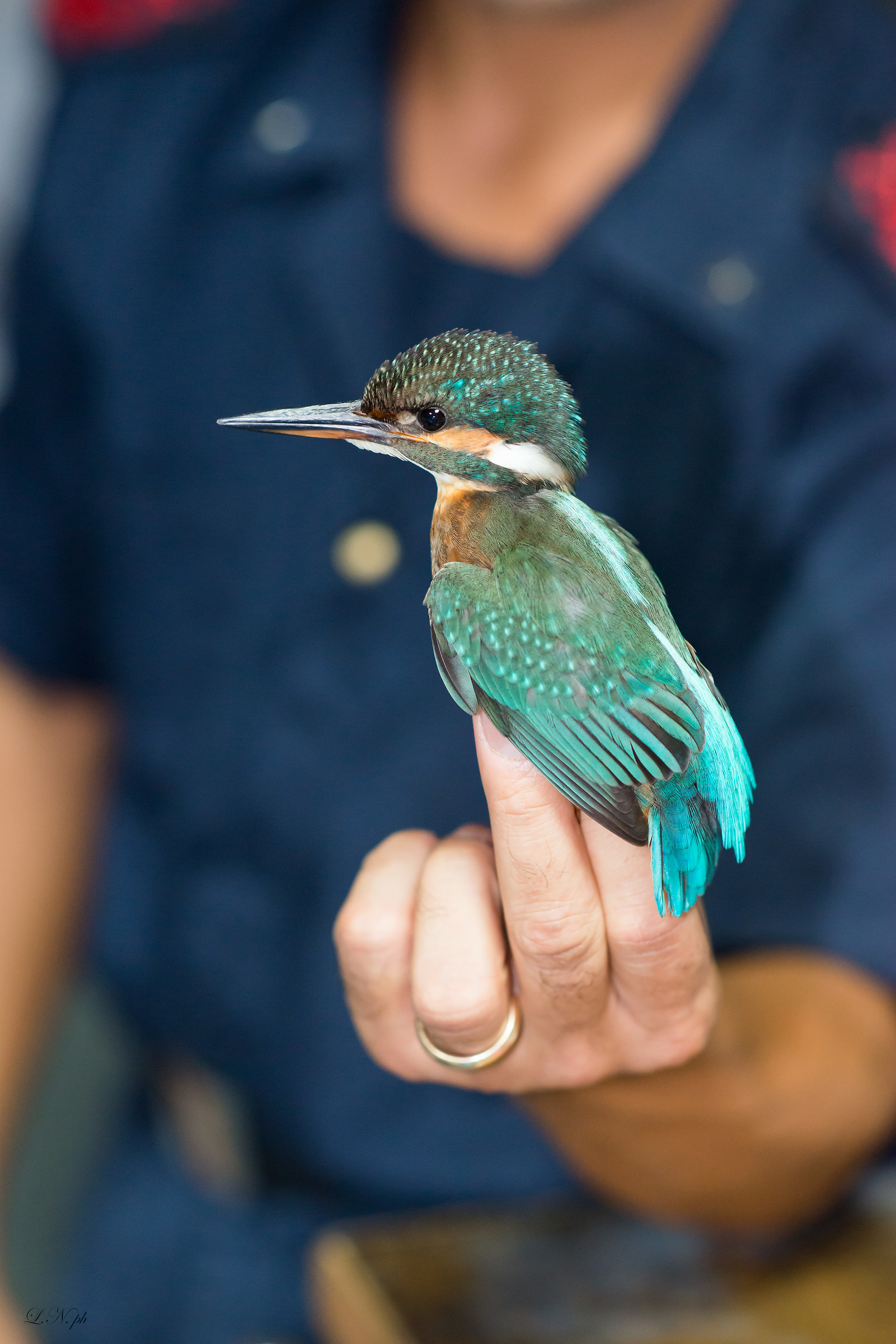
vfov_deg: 23.9
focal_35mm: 85
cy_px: 672
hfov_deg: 16.1
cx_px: 448
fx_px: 3172
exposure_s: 1/125
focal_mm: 85
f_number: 3.2
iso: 2500
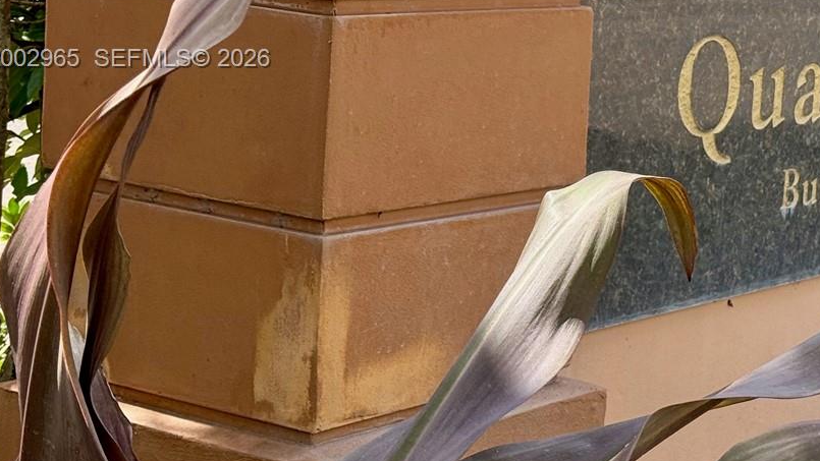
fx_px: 2262
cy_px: 60
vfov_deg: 11.6
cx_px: 768
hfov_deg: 20.1
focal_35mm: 104
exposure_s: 1/1754
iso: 100
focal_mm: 6.76
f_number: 1.78
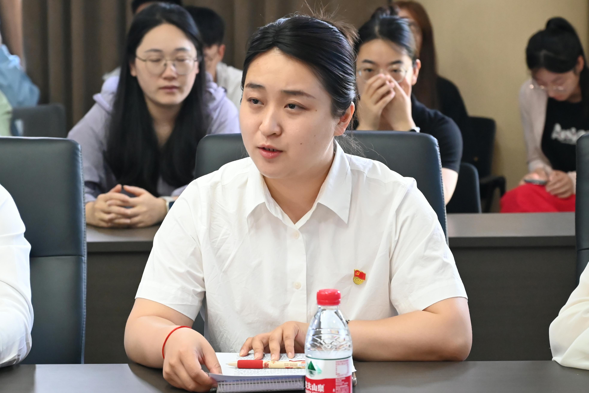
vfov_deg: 13.0
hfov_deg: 19.5
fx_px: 1718
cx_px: 294
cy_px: 196
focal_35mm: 105
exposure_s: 1/160
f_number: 5
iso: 6400
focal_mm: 70
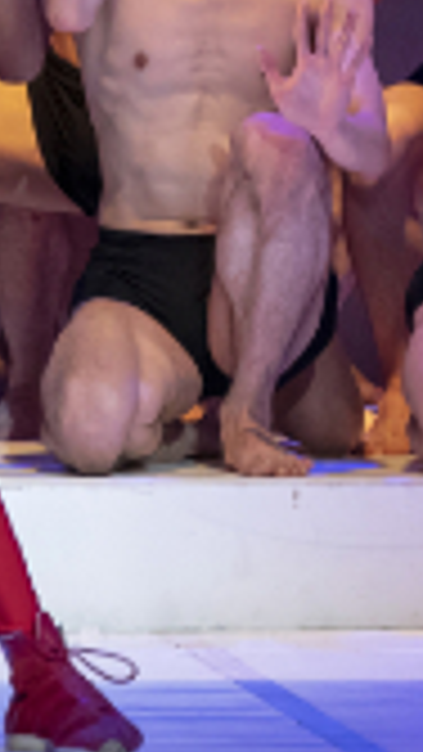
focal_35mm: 837
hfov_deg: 1.5
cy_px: -245
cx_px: 266
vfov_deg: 2.6
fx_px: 16681
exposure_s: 1/320
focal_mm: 185
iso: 4000
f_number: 4
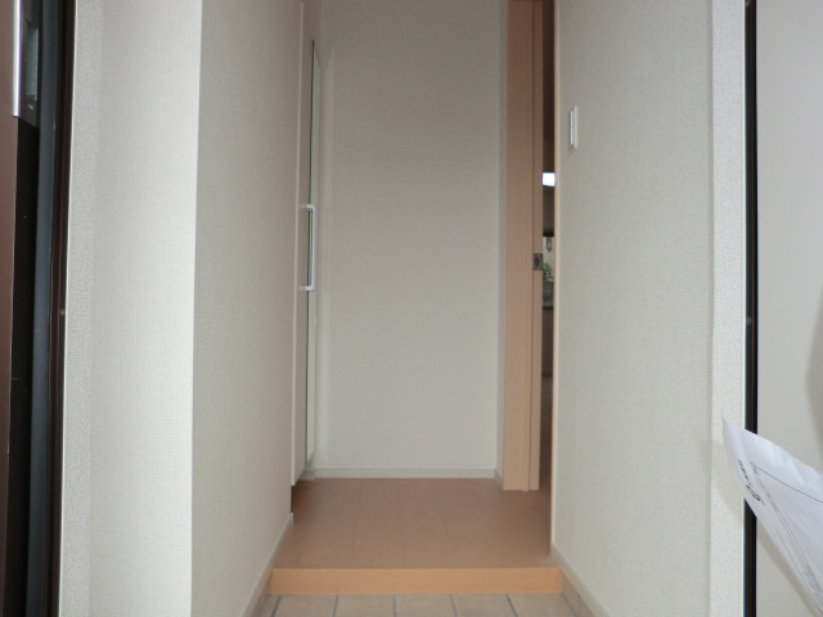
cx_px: 412
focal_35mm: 27
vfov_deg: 51.4
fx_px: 642
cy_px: 308
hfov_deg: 65.3
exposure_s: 1/160
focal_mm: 4.9
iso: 50
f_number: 3.2
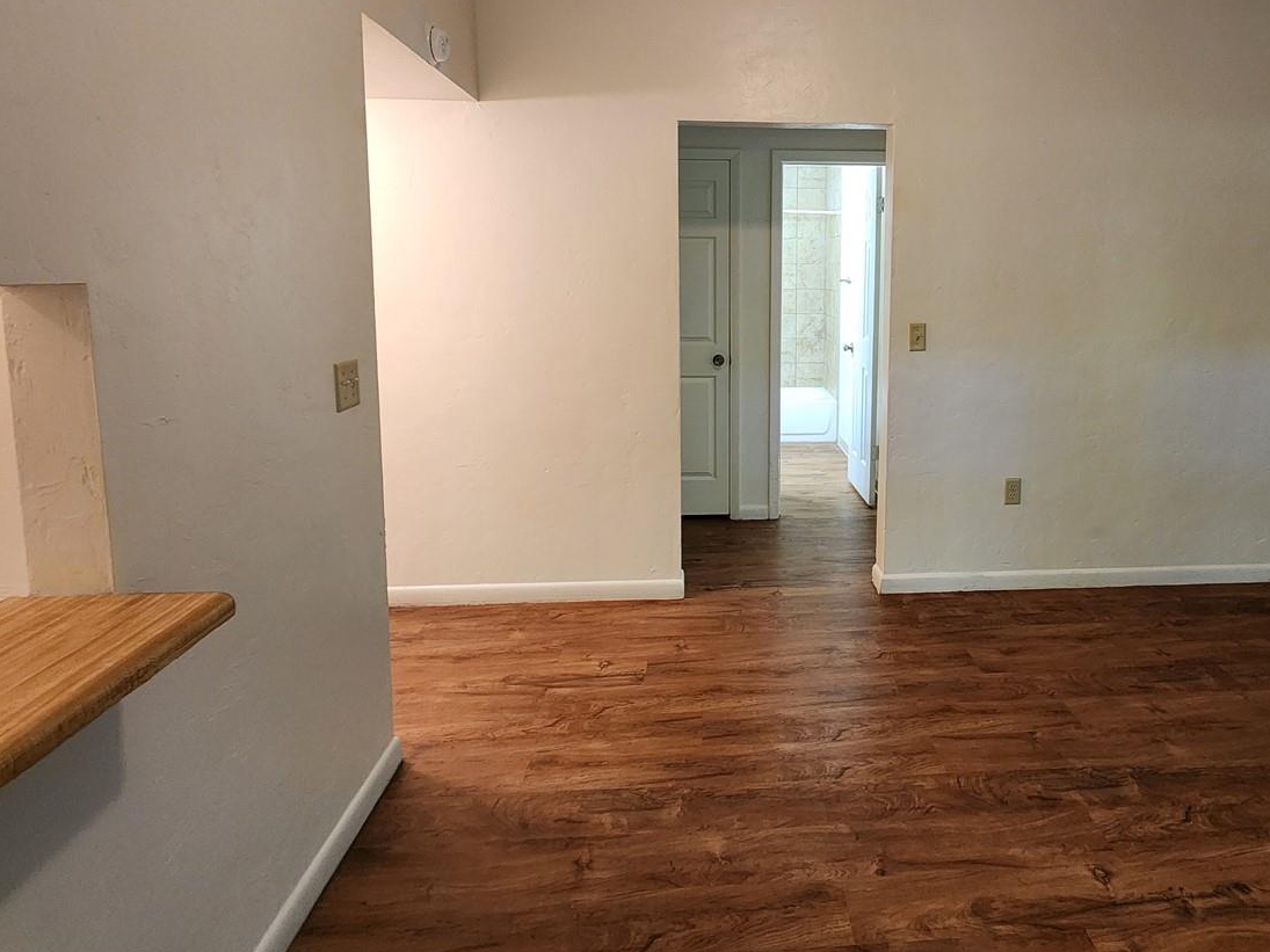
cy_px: 351
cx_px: 759
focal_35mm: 19
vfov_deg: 67.5
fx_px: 697
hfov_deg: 83.7
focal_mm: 2.2
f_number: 2.2
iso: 400
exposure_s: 1/30
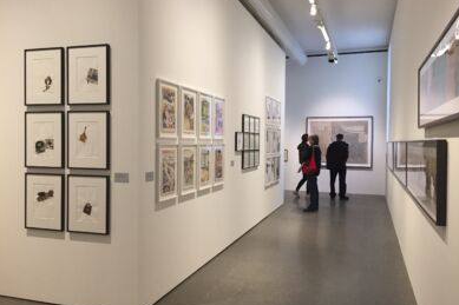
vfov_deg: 42.3
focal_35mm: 31
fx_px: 395
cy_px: 150
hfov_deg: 60.3
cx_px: 234
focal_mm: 4.15
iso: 200
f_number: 2.2
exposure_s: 1/33
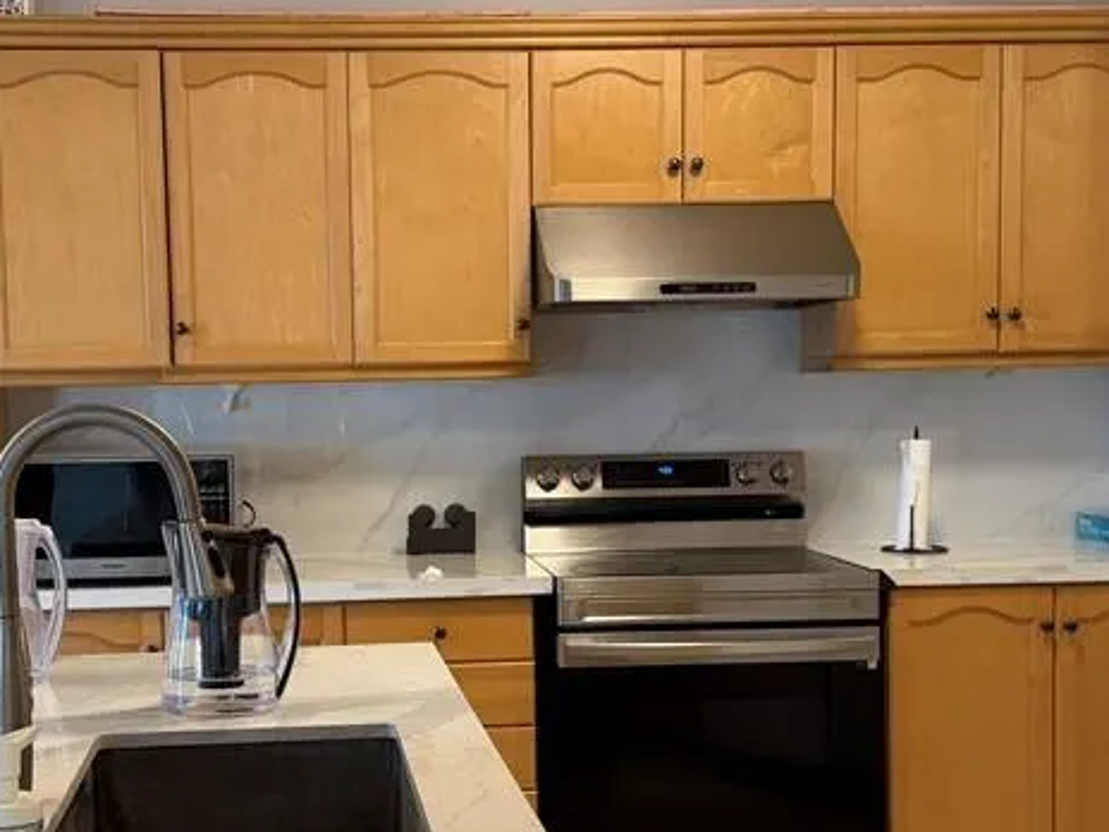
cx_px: 445
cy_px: 493
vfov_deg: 27.5
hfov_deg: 36.0
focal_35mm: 53
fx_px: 1698
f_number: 1.78
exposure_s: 1/60
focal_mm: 6.76
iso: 200
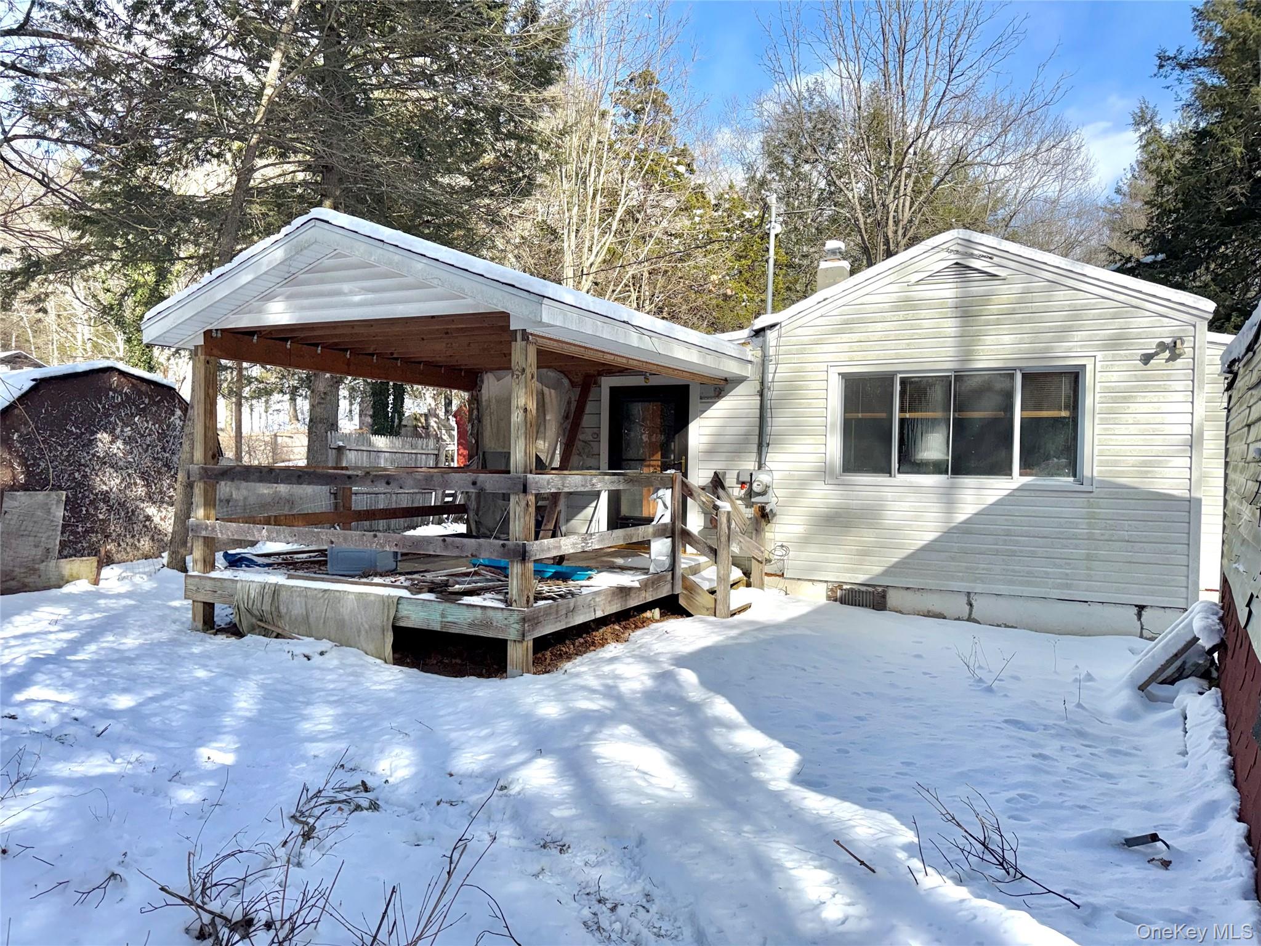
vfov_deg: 56.8
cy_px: 473
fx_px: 874
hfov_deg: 71.6
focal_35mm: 24
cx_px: 630
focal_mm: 6.76
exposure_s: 1/3597
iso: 80
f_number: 1.78
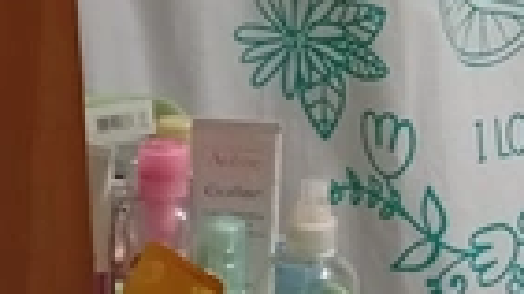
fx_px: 1277
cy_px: 0
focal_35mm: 92
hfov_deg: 20.6
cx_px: 725
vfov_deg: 12.9
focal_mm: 3.84
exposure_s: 1/33.3
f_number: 1.8
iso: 482
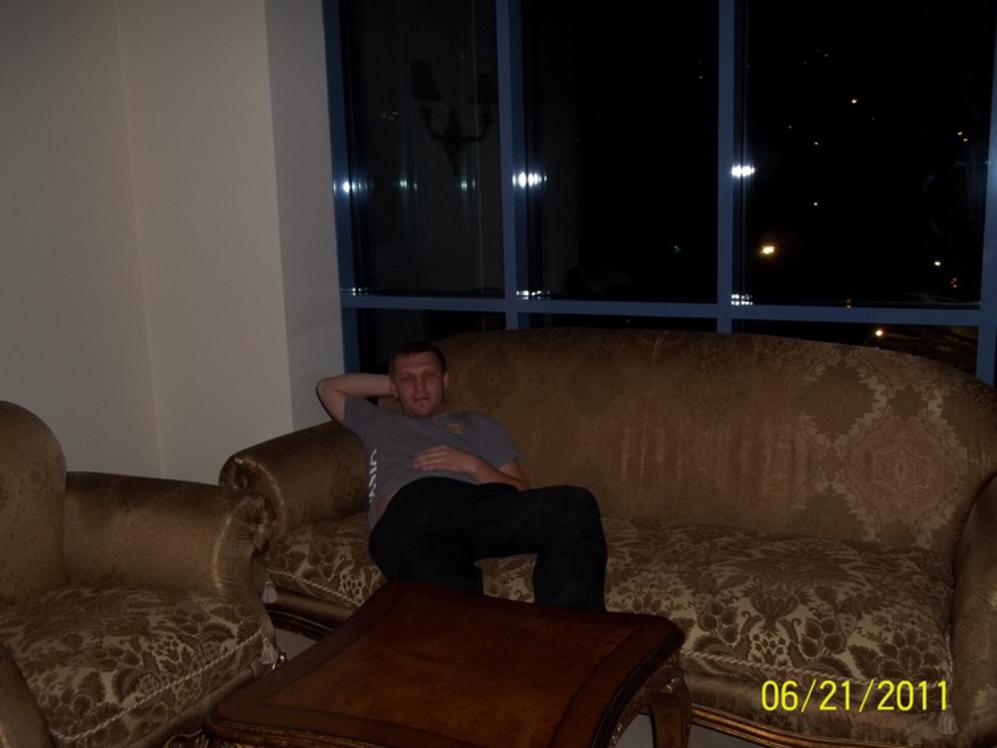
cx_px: 477
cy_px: 395
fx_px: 979
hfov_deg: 53.9
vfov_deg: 41.8
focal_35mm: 34
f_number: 2.9
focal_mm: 5.7
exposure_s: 1/30
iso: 64
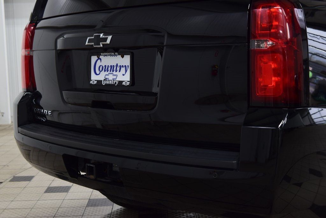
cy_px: 109
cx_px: 163
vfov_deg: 23.8
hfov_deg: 35.0
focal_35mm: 57
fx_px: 516
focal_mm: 38
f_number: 6.3
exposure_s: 1/15
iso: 450
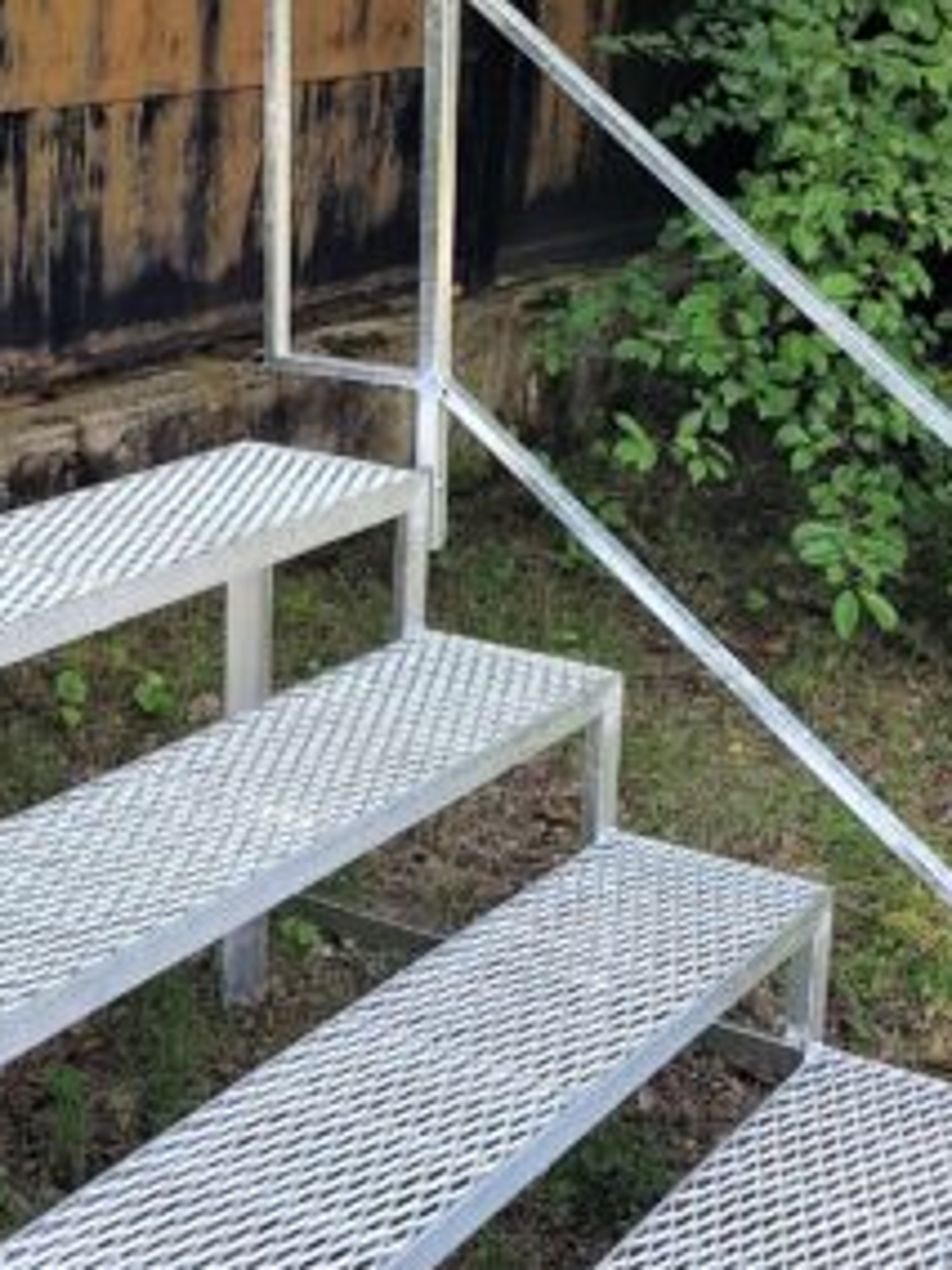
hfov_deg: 23.9
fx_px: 2237
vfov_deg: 31.7
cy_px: 628
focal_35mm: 61
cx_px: 308
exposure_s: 1/429
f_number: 1.7
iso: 50
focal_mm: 4.2
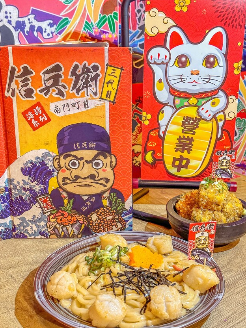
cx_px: 122
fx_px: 465
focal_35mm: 49
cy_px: 163
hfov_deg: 29.7
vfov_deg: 38.9
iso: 320
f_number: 1.8
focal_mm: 6.86
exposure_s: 1/40
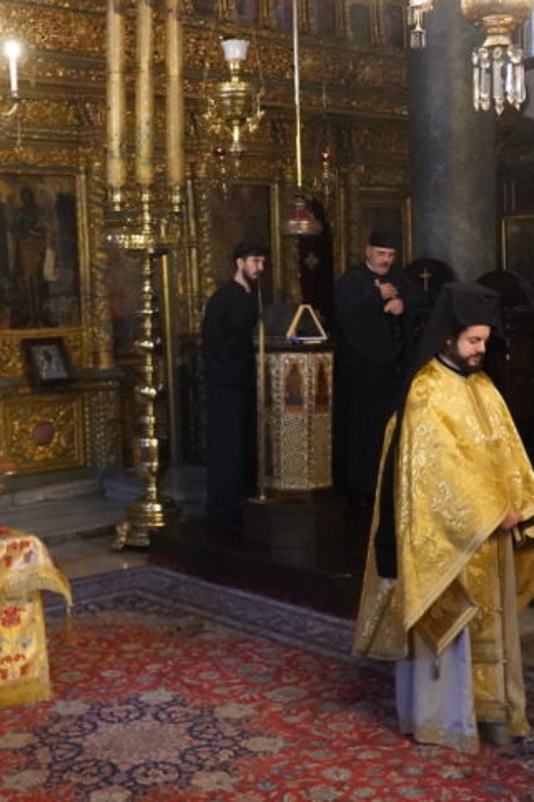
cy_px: 372
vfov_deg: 38.9
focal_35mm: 51
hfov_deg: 26.4
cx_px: 238
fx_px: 1135
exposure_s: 1/100
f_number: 5.6
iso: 16000
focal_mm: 24
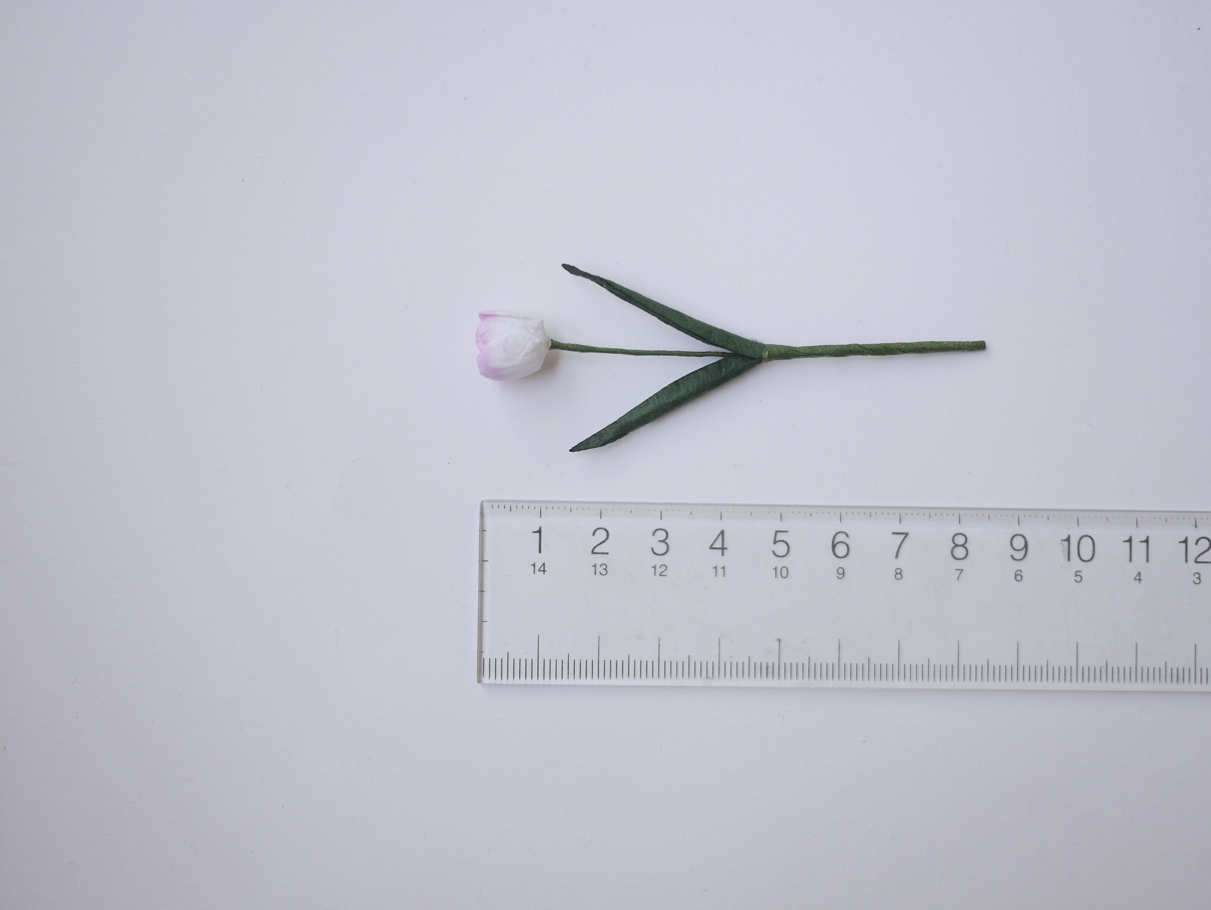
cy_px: 455
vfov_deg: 36.0
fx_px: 1400
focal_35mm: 40
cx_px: 606
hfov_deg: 46.8
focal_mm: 20
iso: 200
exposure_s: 1/160
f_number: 2.2
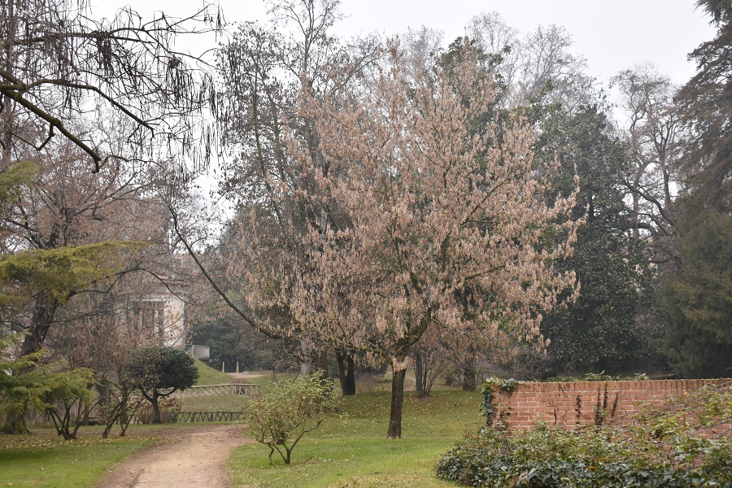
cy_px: 244
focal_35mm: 57
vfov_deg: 23.8
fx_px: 1159
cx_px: 366
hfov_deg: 35.1
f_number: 6.3
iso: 400
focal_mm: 38
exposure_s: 1/160
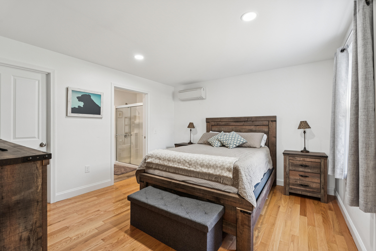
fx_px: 167
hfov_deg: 96.7
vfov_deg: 73.8
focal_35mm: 16
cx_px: 188
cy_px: 126
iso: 320
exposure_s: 1/10
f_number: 7.1
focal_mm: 16
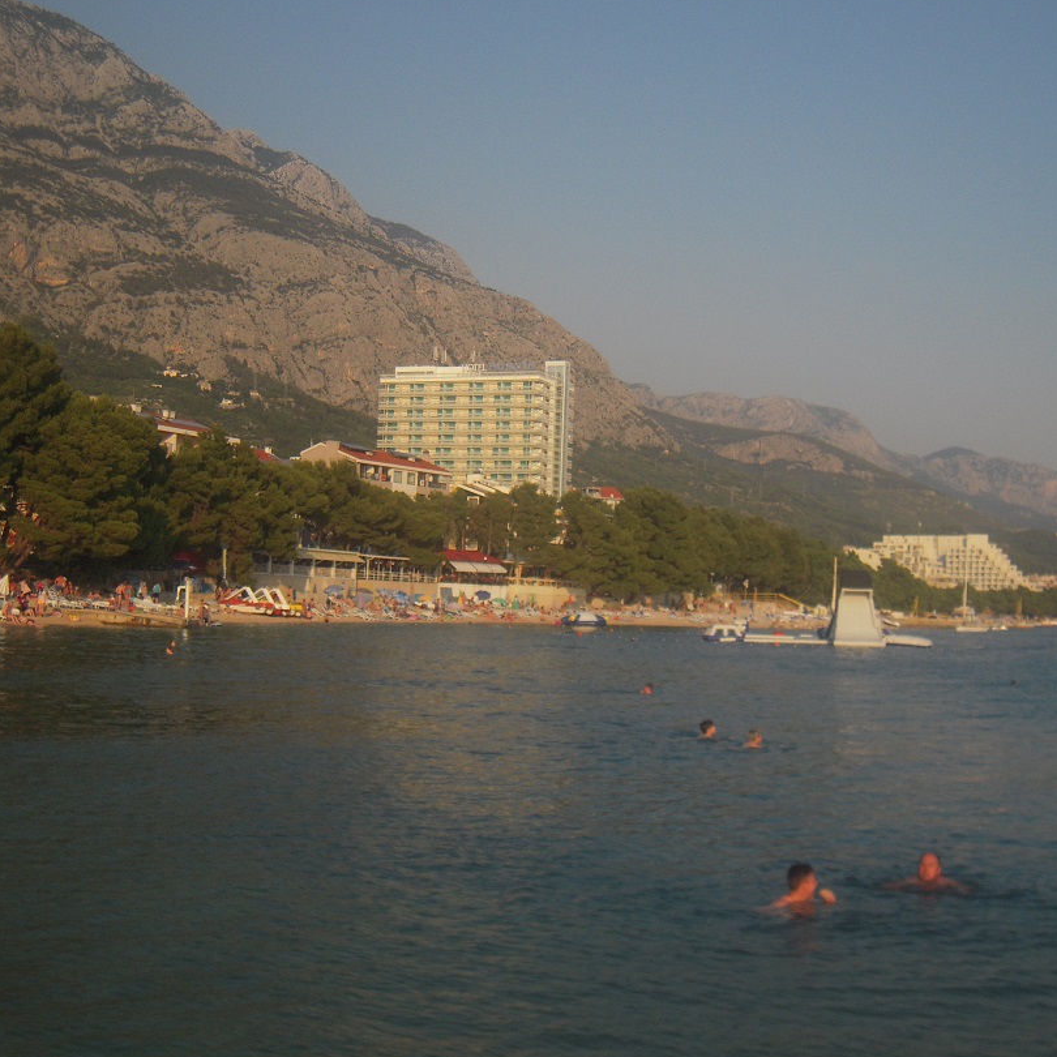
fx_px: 1693
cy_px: 465
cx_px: 533
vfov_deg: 34.6
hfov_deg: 34.7
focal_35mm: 49
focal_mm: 7.3
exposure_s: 1/400
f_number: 6.4
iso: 100
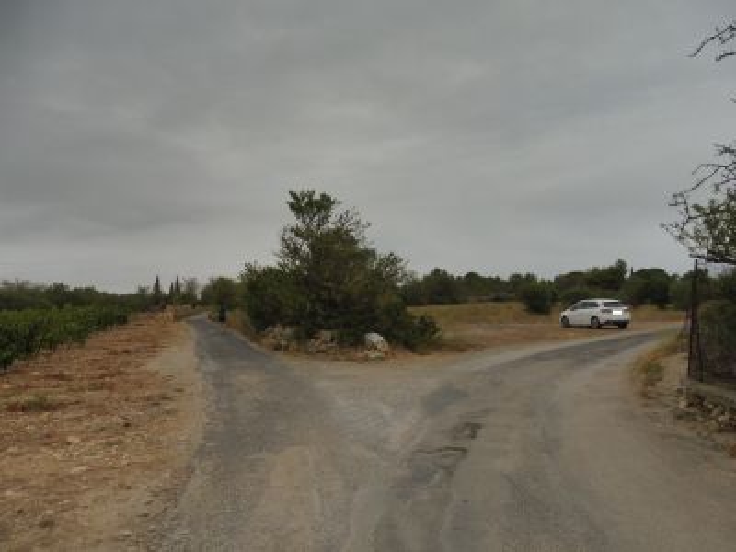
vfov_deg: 56.8
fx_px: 510
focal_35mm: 24
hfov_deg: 71.6
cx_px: 368
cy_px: 276
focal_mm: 4.3
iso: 100
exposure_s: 1/125
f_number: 3.5
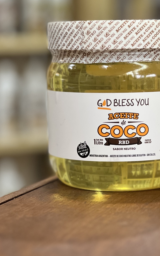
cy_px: 92
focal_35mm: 115
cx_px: 128
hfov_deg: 11.3
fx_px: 802
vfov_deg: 18.1
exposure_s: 1/33
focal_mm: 9
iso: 320
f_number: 2.8
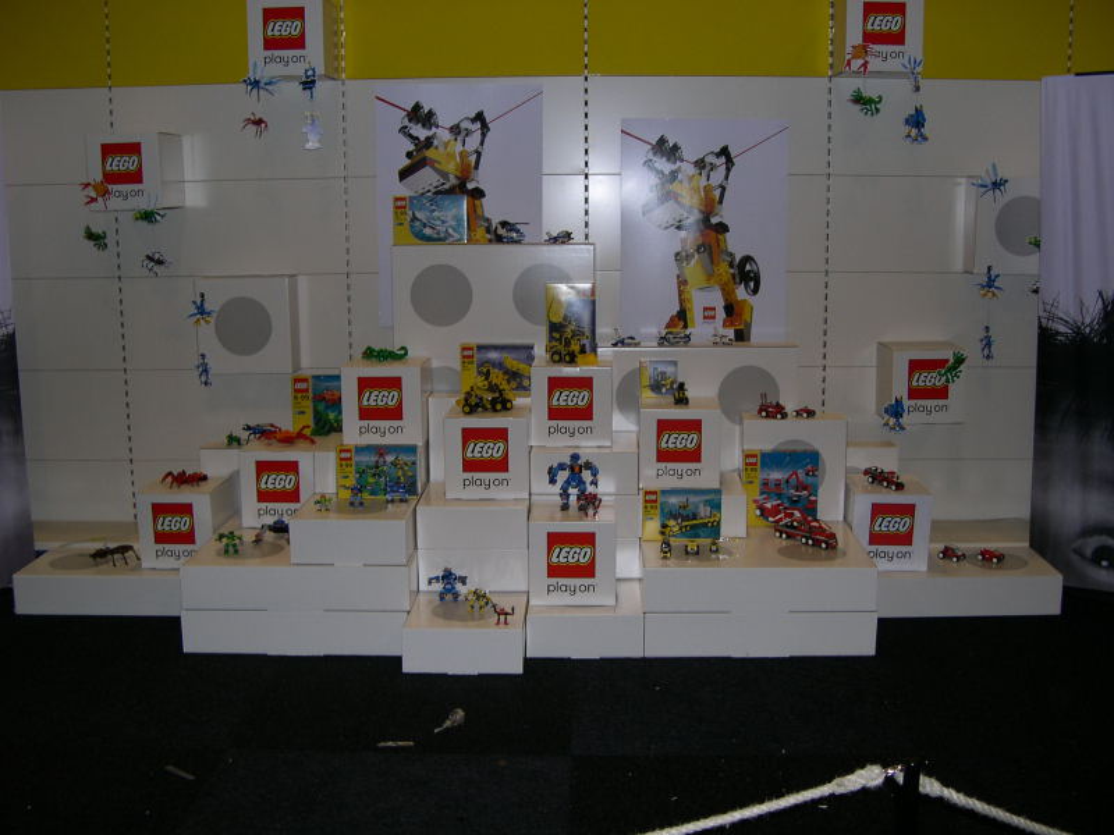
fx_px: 1223
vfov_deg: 37.7
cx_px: 557
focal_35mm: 38
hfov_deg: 49.0
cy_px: 418
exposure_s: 1/60
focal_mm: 8
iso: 100
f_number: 2.8
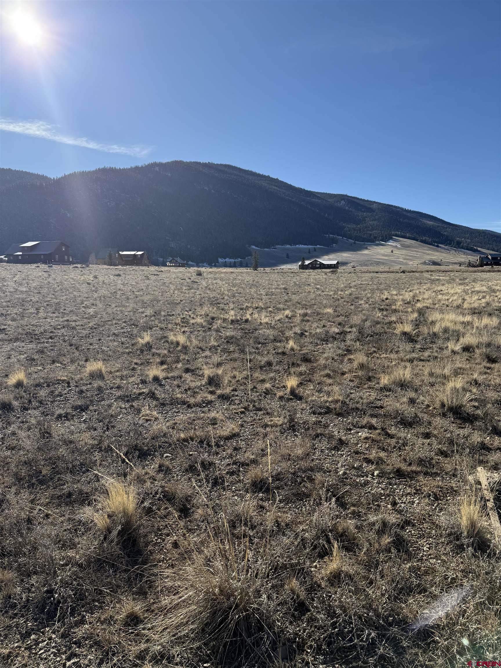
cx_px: 250
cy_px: 334
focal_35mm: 24
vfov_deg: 71.6
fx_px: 463
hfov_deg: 56.8
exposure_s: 1/4975
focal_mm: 6.76
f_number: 1.78
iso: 80
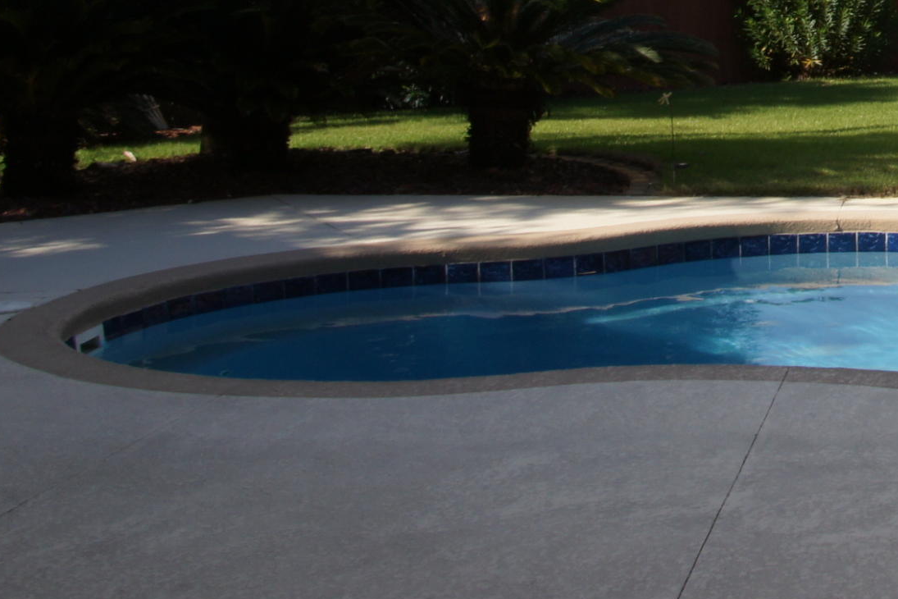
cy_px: -125
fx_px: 1846
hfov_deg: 24.7
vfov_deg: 17.5
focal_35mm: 74
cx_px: 1077
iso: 200
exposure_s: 1/160
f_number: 14
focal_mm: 18
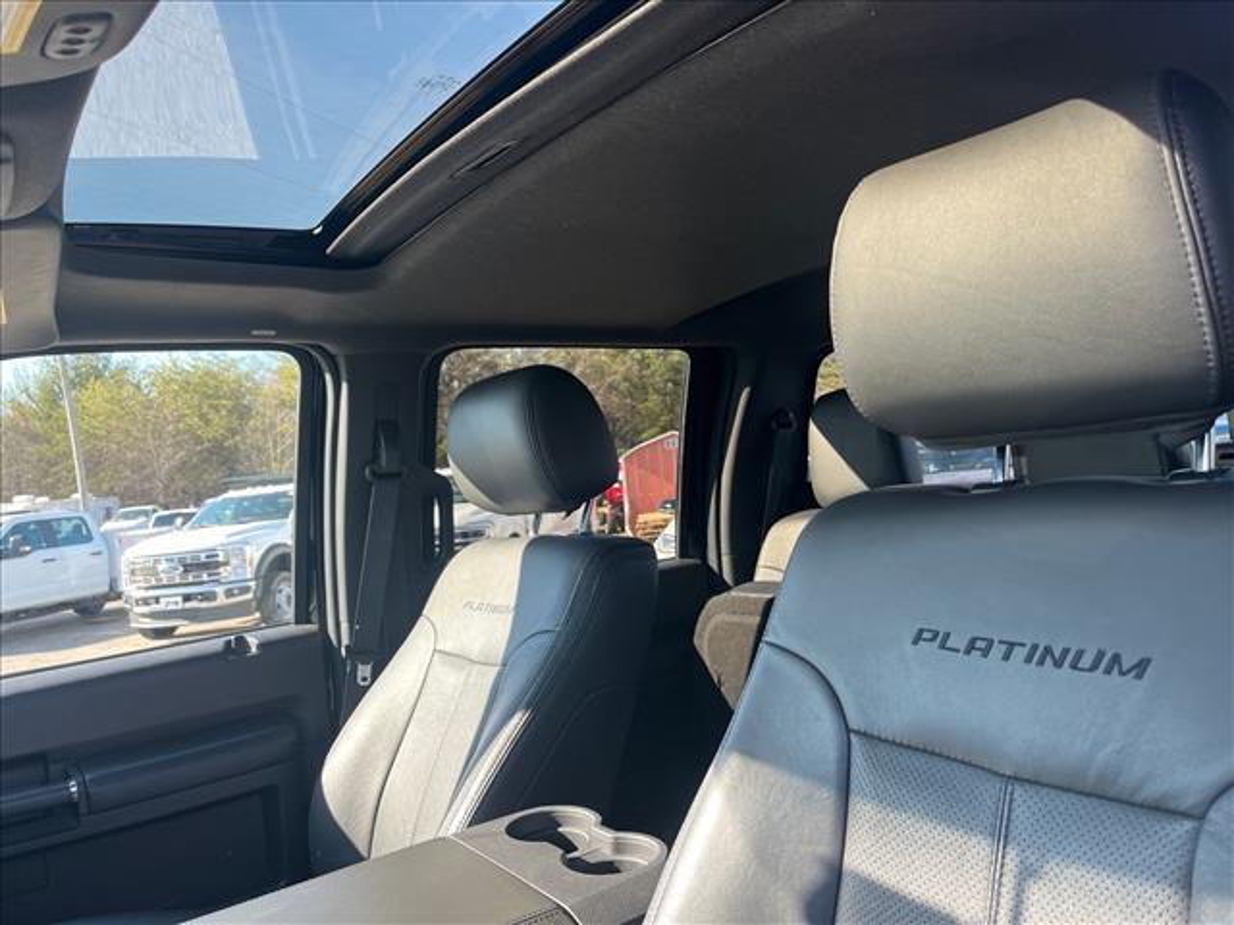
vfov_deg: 53.1
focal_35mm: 26
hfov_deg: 67.3
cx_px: 617
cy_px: 462
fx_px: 927
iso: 50
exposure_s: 1/201
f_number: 1.6
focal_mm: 5.1
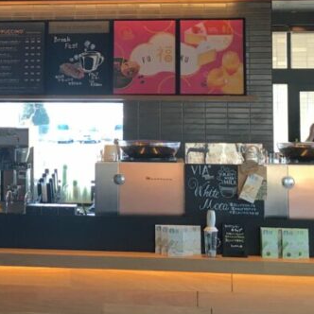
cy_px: 64
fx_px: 811
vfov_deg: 21.7
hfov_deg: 21.6
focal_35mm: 79
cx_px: 57
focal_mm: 4.15
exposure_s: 1/30
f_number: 2.2
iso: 32
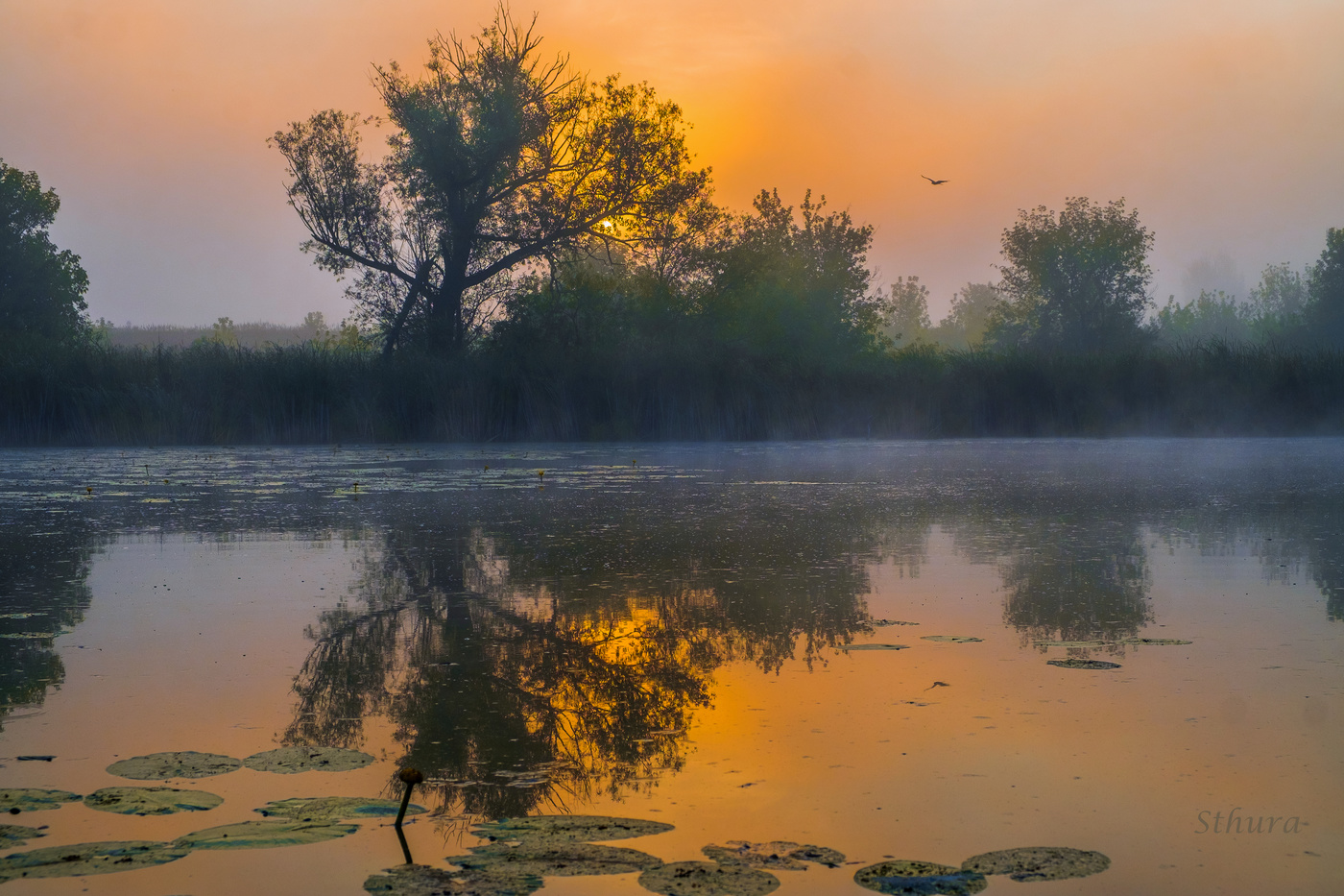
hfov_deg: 35.6
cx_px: 672
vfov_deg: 24.2
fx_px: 2090
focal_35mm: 56
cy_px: 448
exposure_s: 1/200
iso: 250
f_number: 8
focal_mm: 37.4
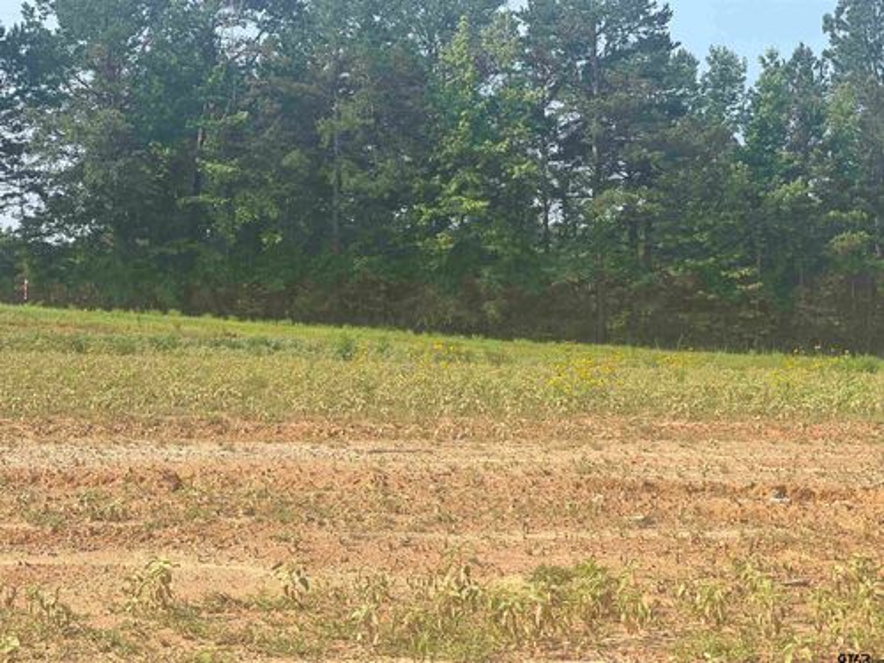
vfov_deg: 19.1
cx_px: 442
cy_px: 332
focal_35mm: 77
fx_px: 1966
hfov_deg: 25.3
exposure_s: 1/440
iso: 32
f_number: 2.8
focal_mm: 9
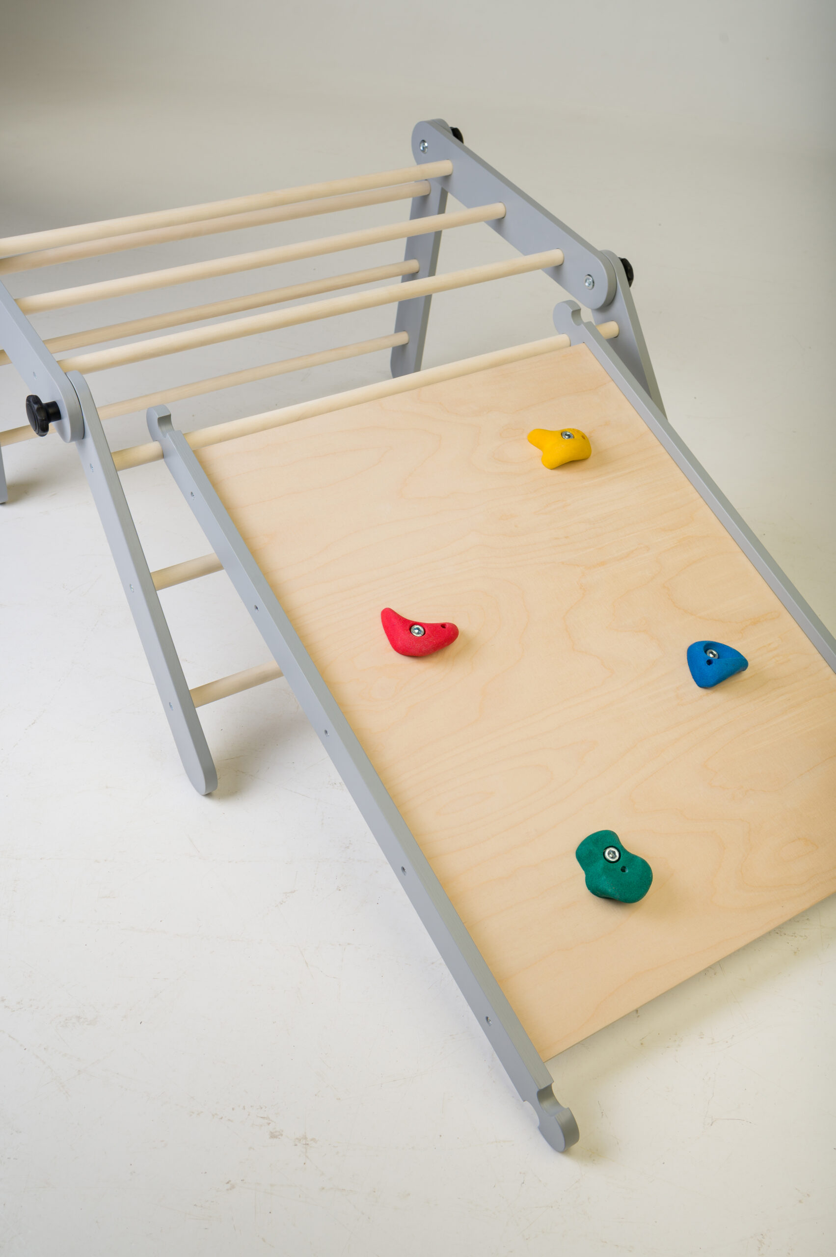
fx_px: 1221
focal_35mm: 35
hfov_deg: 37.8
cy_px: 628
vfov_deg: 54.5
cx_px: 418
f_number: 9
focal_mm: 35
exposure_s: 1/200
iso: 100
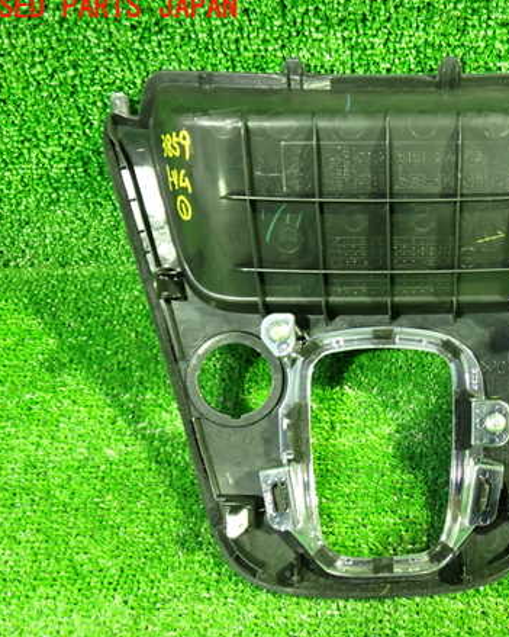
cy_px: 316
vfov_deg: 45.8
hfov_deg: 36.1
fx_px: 753
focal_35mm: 40
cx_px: 409
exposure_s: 1/13
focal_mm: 5.4
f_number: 2.3
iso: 800
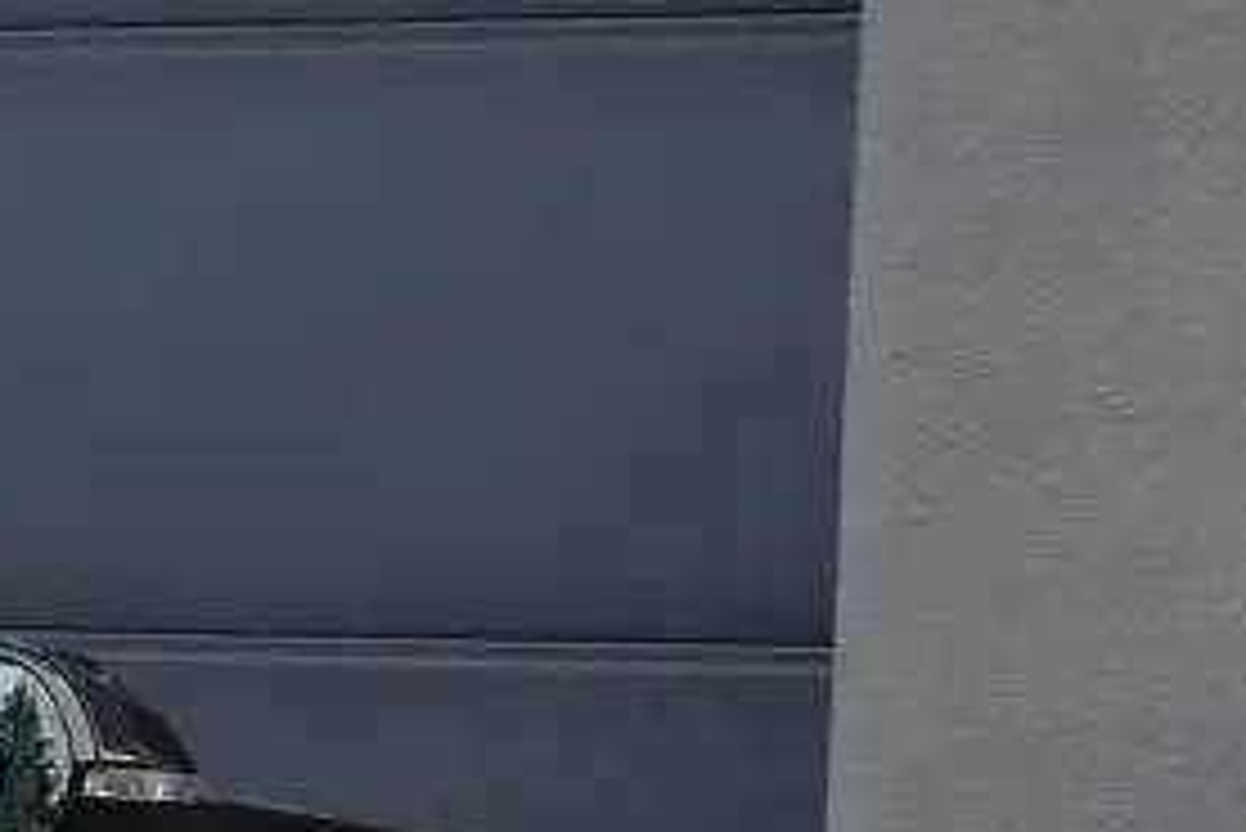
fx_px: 13678
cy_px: 1354
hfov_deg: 4.9
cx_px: -2645
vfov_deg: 3.5
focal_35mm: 395
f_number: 8
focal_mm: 38
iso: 320
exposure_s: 1/250
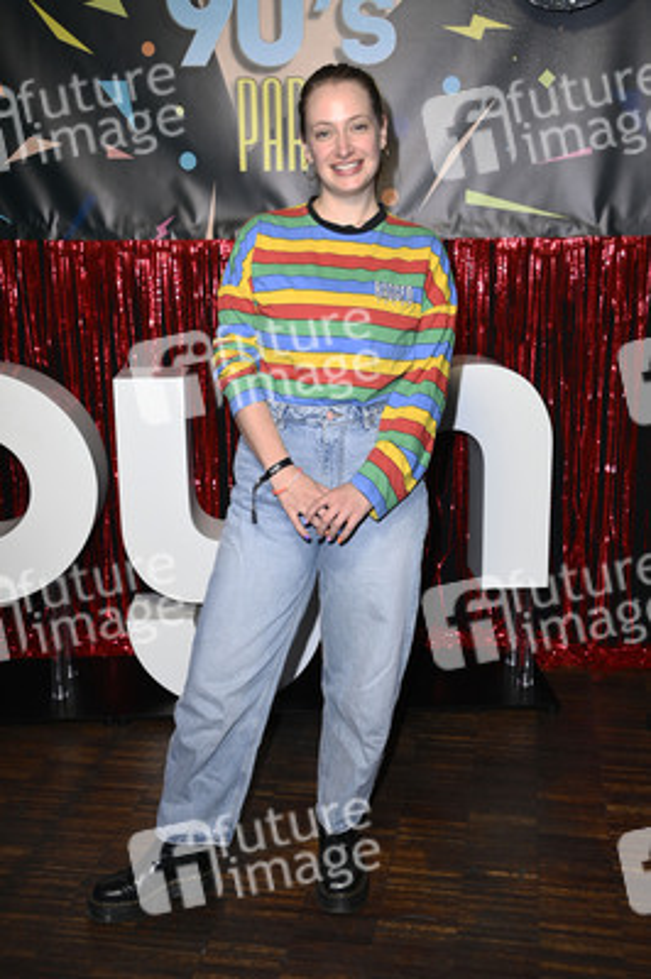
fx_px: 1087
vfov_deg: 48.5
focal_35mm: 40
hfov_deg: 33.3
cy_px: 490
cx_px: 326
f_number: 5.6
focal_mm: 40
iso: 1600
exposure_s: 1/250
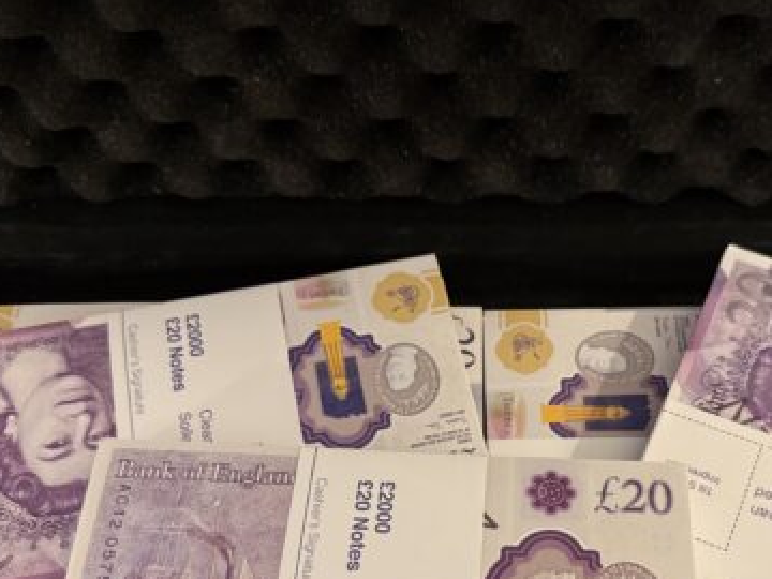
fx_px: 892
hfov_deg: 46.3
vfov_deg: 35.1
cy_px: 442
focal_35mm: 40
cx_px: 491
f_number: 1.78
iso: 800
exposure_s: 1/50
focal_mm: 6.76
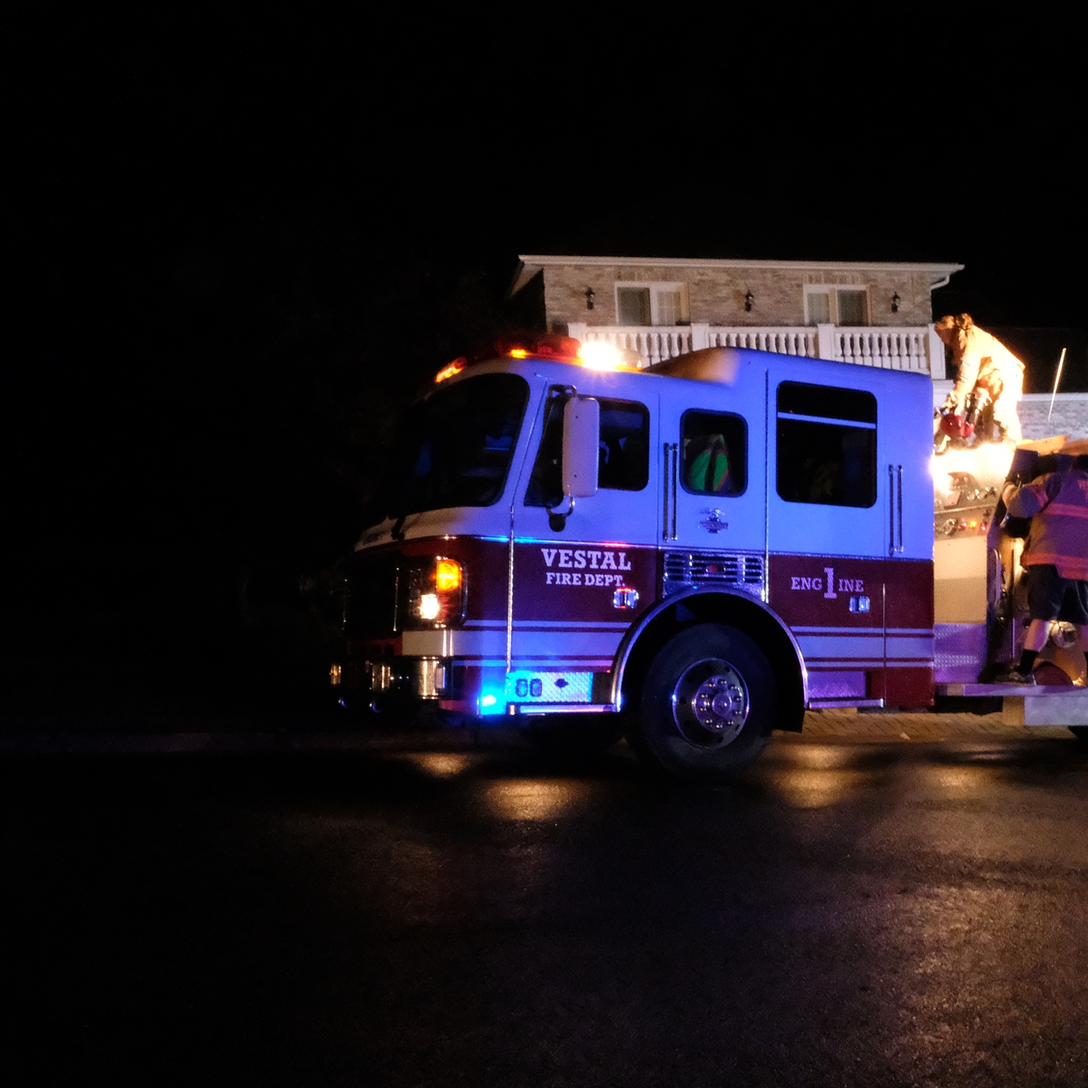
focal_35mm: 38
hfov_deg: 42.8
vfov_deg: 43.9
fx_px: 1351
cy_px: 558
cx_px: 783
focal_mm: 19
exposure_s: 1/13
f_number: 20
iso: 25600
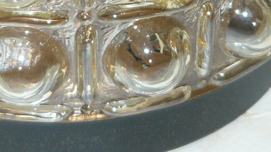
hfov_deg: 18.9
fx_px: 812
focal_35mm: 113
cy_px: -50
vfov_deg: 10.5
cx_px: 94
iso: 100
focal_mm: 5.5
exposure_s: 1/30
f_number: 2.8
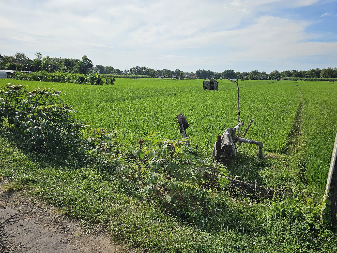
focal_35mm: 23
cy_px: 126
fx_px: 224
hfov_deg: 73.9
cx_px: 168
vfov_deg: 58.9
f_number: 1.7
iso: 10
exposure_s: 1/1369
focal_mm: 6.3
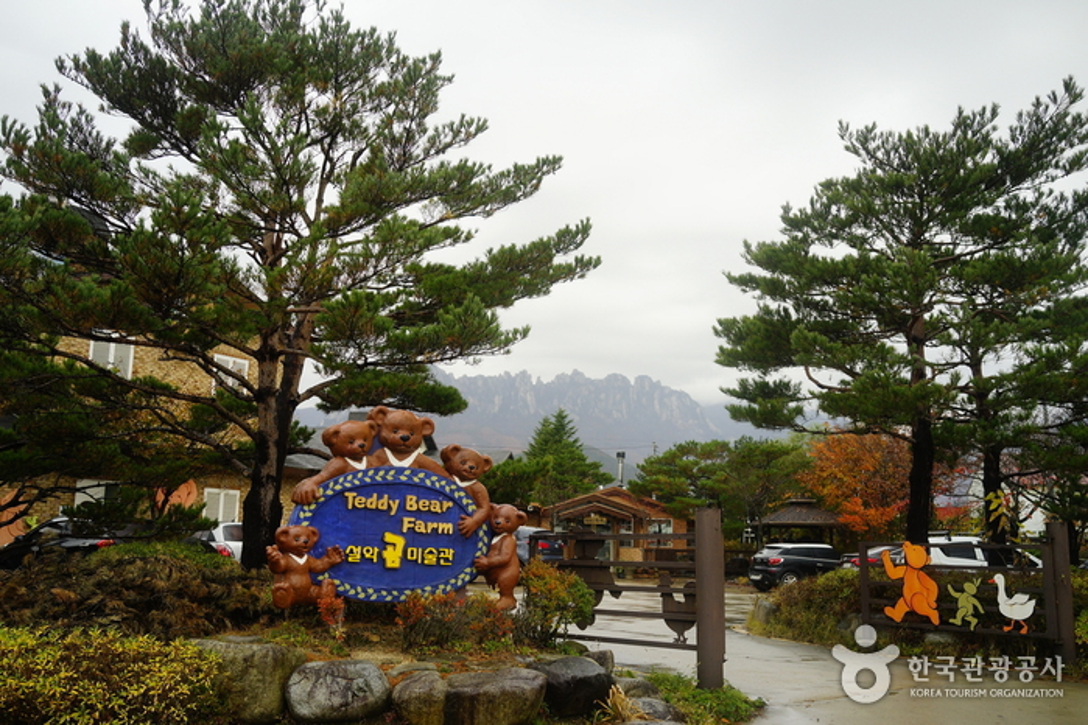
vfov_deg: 37.9
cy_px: 362
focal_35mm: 35
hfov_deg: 54.4
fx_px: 1058
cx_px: 544
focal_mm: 35
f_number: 4.5
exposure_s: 1/320
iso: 400
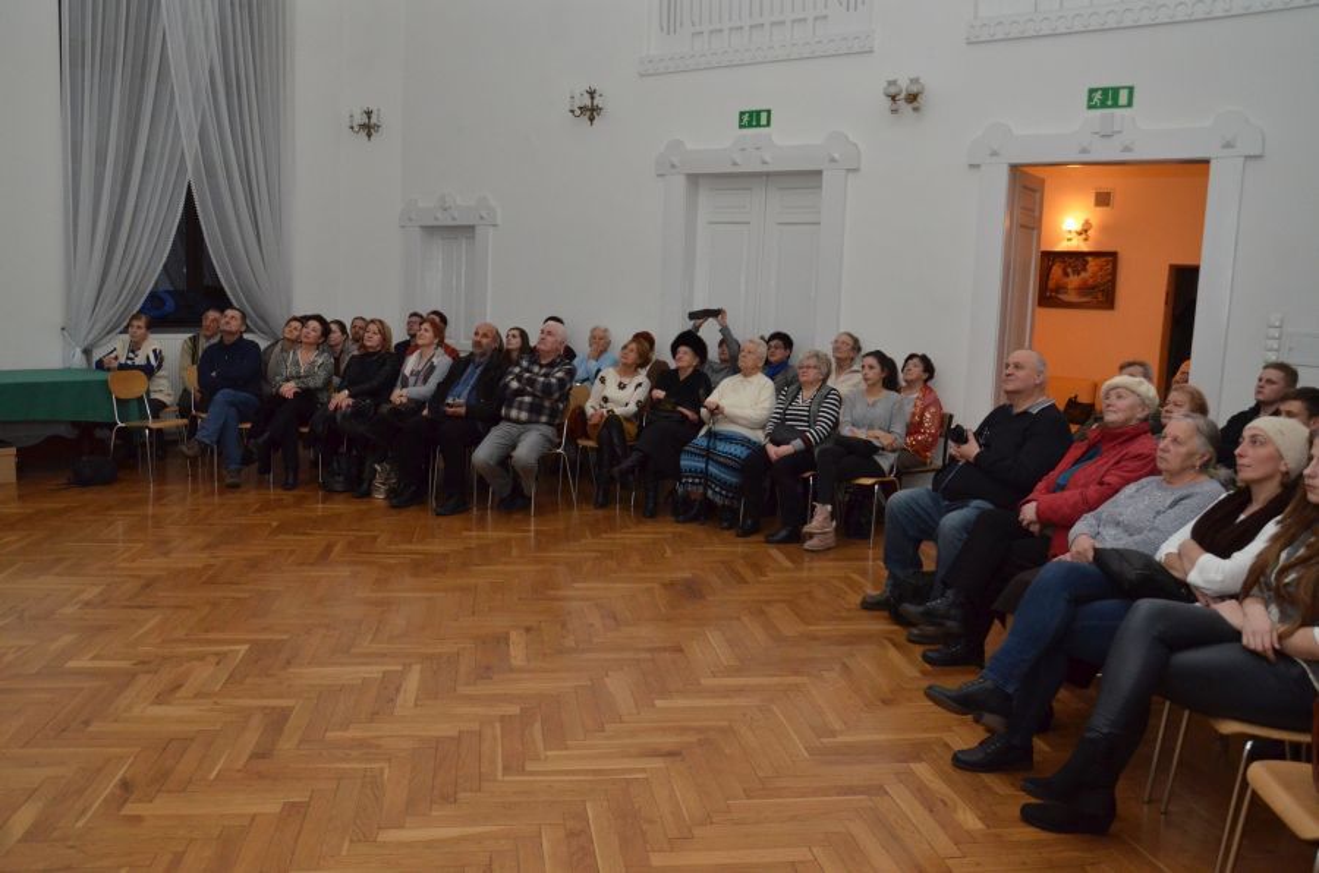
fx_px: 987
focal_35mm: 27
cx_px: 660
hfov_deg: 67.5
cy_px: 436
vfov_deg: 47.7
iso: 2000
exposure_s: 1/60
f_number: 5.6
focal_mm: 18
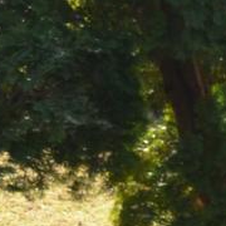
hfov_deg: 3.7
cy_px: 399
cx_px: 1188
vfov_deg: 4.1
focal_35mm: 420
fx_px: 3101
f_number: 6.3
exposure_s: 1/160
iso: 200
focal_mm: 29
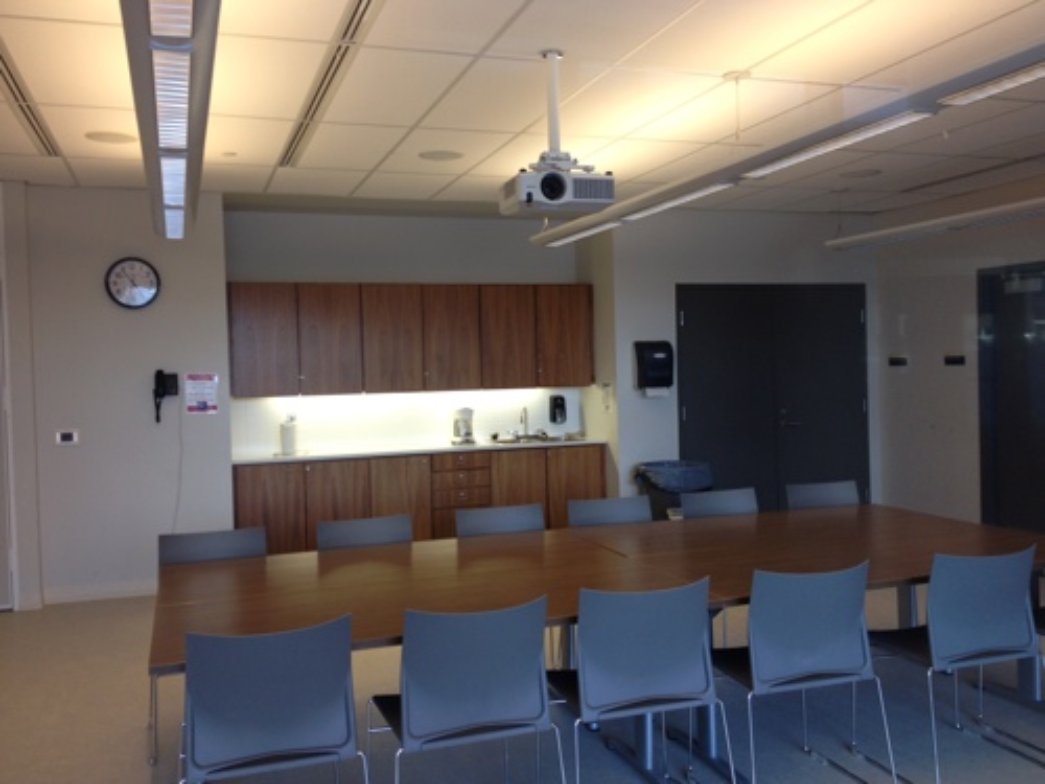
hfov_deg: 52.6
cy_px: 392
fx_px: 1057
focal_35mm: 35
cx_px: 522
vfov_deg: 40.7
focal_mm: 4.28
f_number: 2.4
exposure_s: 1/24
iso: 50
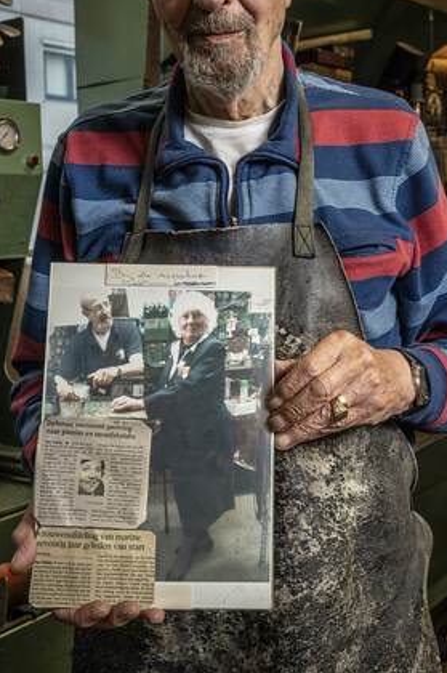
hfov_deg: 27.4
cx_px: 241
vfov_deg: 39.9
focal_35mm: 49
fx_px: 915
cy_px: 227
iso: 1600
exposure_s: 1/50
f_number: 8
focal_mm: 33
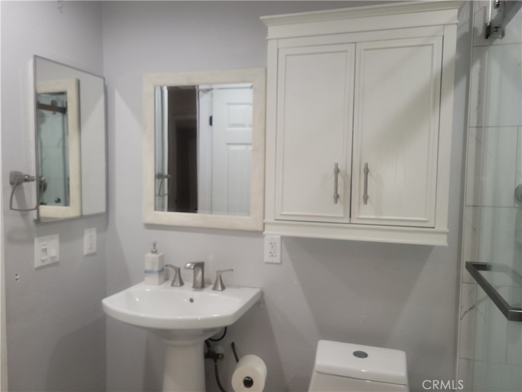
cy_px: 196
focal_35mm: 26
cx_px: 261
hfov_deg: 67.3
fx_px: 392
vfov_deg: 53.1
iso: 80
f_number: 1.8
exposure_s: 1/60
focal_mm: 5.4
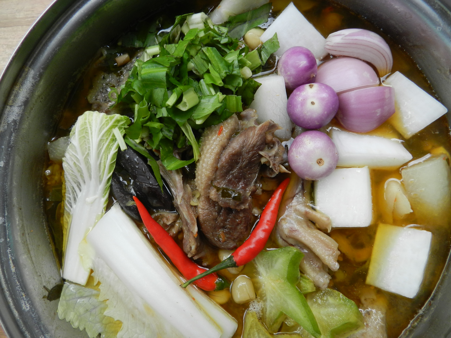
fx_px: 300
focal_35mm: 23
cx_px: 226
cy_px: 169
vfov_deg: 58.9
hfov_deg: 73.9
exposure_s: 1/100
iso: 160
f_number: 3.4
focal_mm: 4
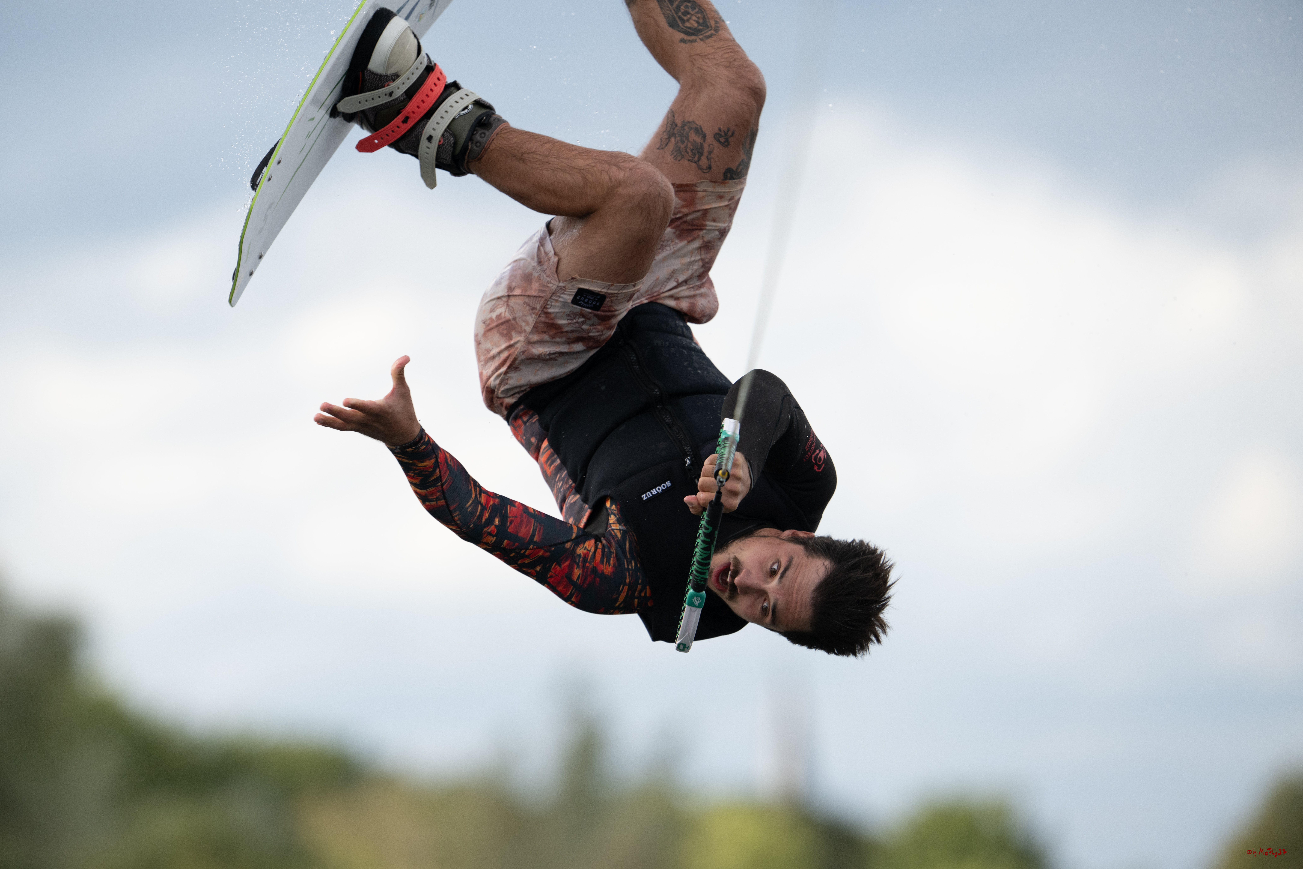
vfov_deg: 3.4
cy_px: 434
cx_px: 652
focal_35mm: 400
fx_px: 14477
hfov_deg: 5.2
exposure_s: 1/2000
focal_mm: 400
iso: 400
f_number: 4.5
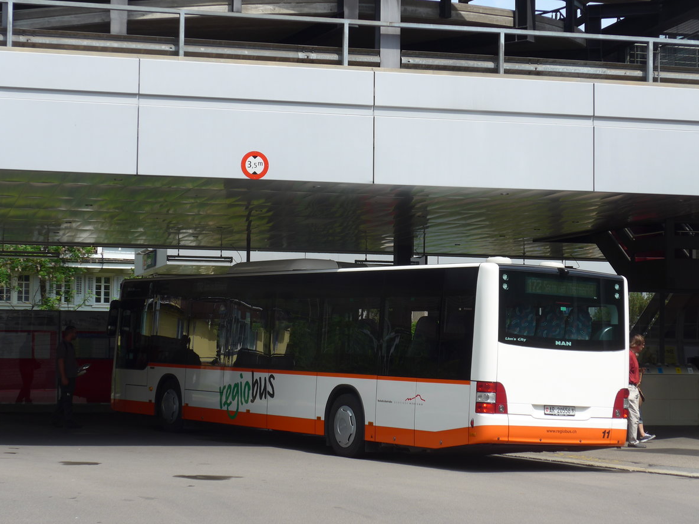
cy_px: 261
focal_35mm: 87
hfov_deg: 22.5
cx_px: 350
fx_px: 1757
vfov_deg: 17.0
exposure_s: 1/500
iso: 80
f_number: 4.5
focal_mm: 17
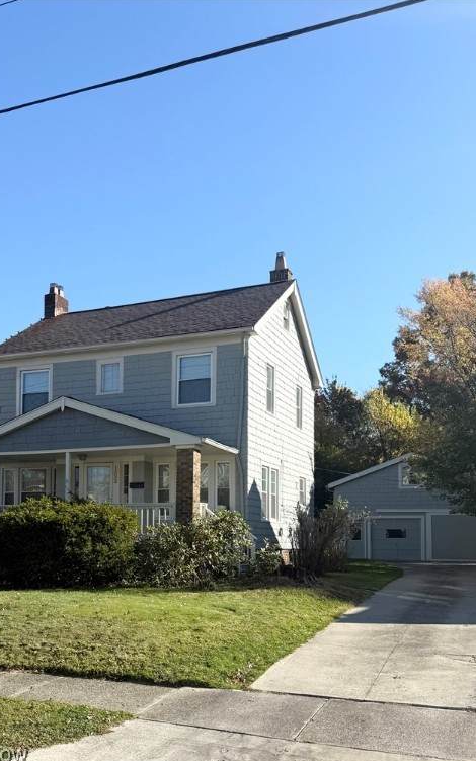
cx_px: 219
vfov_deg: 70.4
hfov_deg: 47.6
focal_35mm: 26
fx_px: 539
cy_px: 387
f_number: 1.78
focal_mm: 6.76
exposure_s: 1/3425
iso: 80
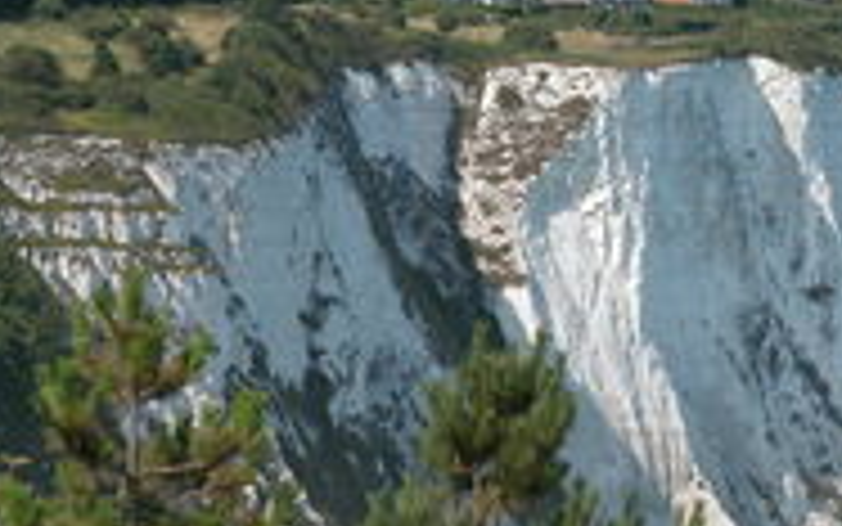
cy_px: 310
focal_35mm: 398
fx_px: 9136
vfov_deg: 3.3
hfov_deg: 5.3
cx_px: 797
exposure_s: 1/488
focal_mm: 44.7
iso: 100
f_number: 5.6
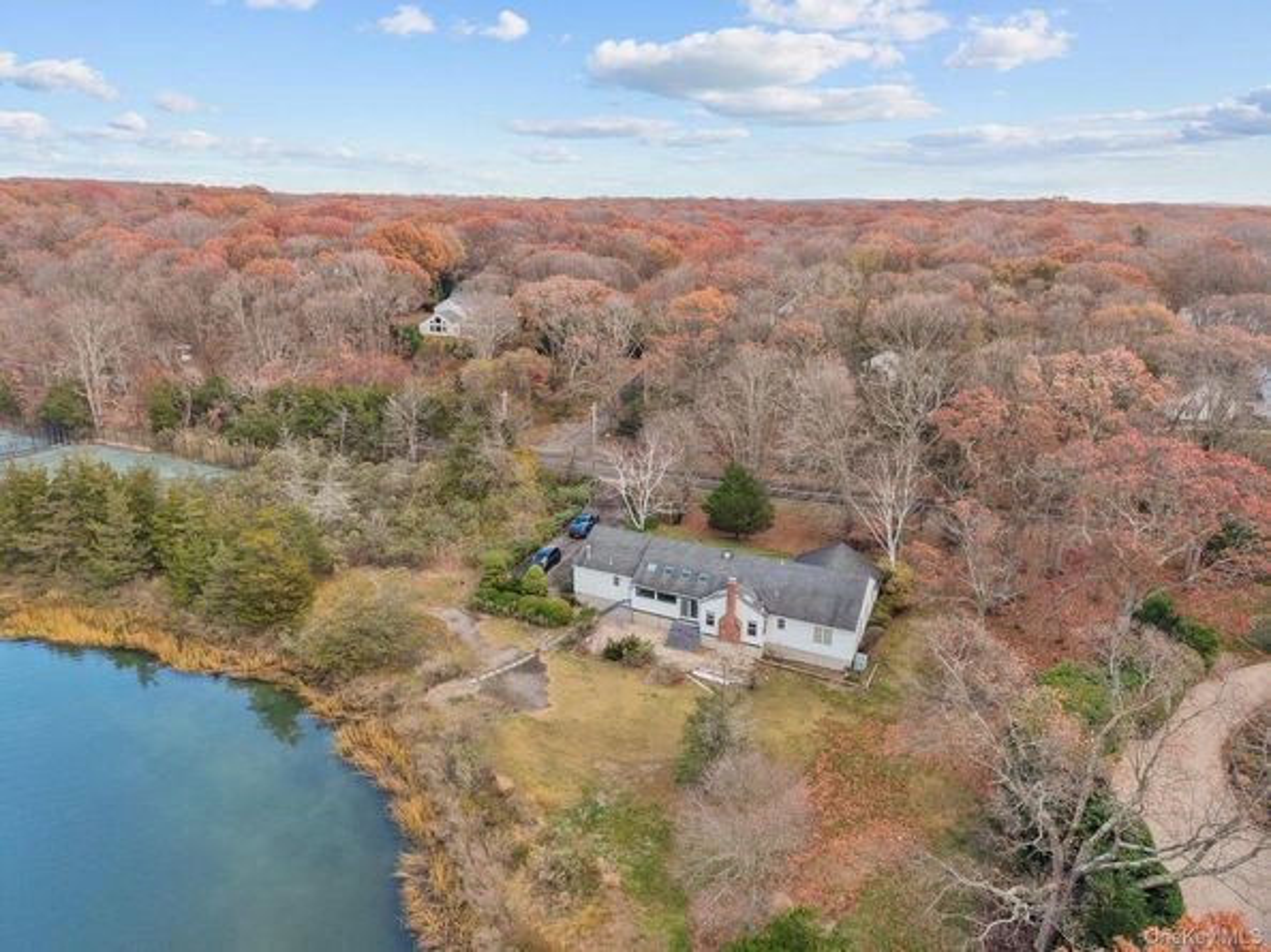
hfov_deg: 71.6
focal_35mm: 24
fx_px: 881
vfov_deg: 56.8
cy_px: 476
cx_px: 636
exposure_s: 1/80
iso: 400
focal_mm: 8.67
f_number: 1.8
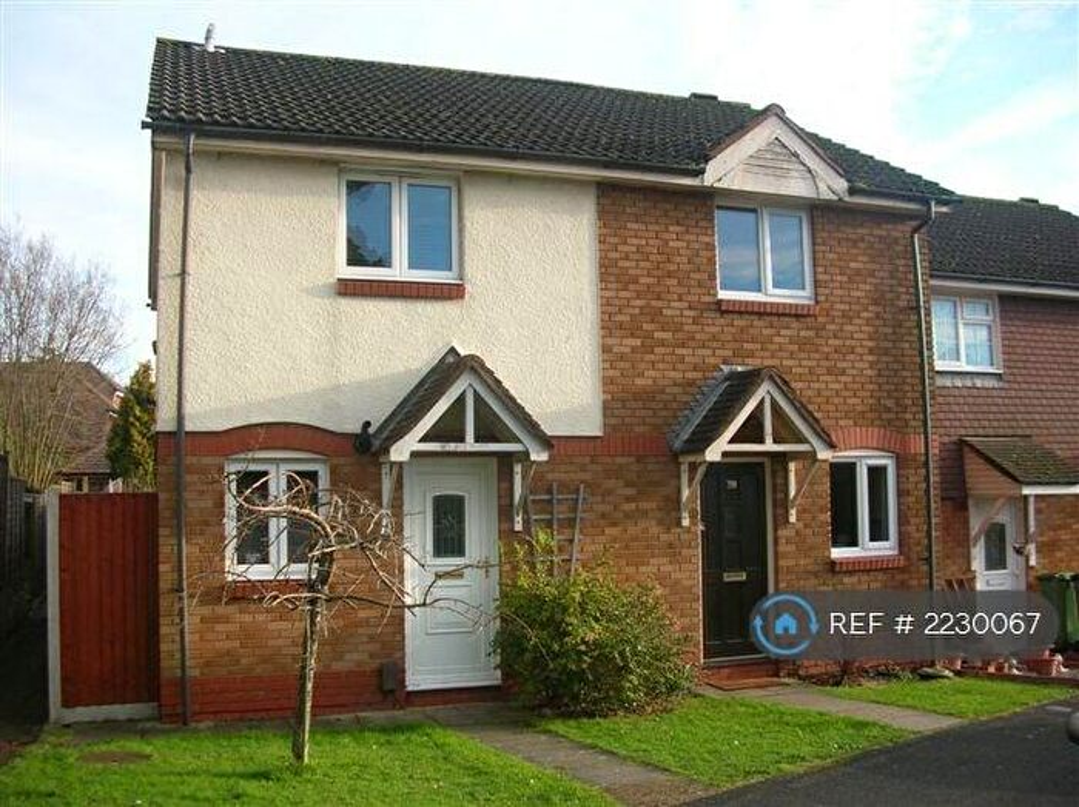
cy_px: 404
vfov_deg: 40.7
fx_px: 1090
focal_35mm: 35
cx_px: 540
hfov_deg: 52.7
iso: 50
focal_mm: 5.8
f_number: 2.8
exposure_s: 1/273
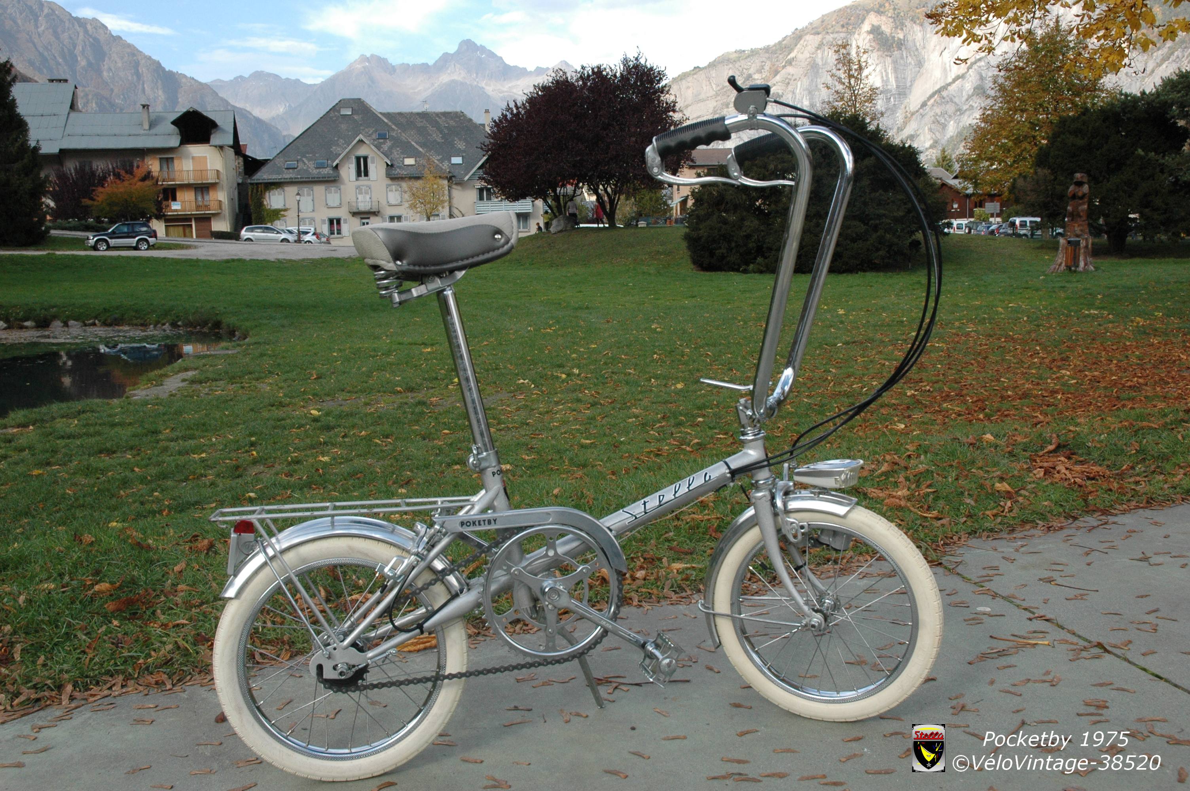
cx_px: 595
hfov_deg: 57.3
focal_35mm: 33
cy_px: 396
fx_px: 1090
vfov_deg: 39.9
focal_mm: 22
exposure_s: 1/400
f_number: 10
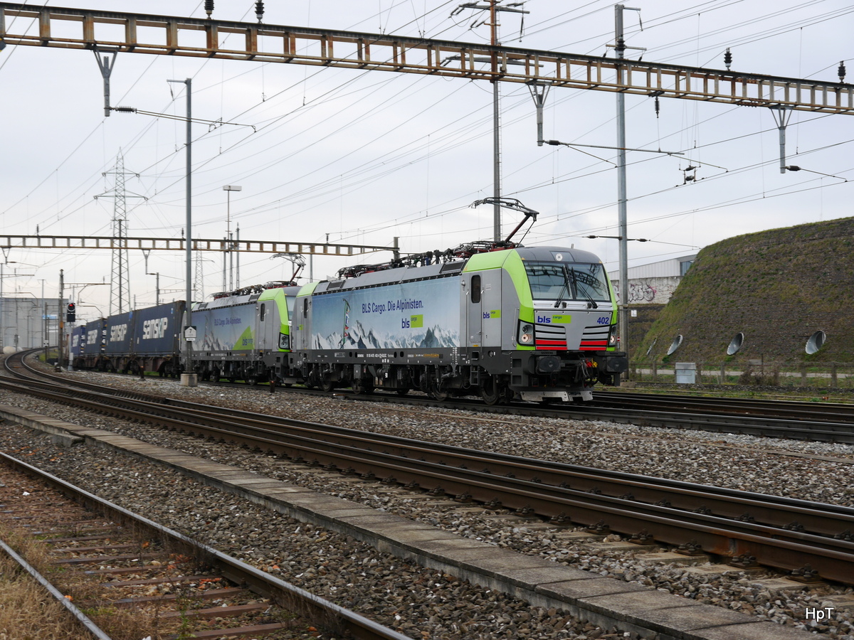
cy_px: 320
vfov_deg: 28.0
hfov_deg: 36.8
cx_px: 427
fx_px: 1283
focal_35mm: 52
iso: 160
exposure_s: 1/200
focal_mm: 26
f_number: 5.6
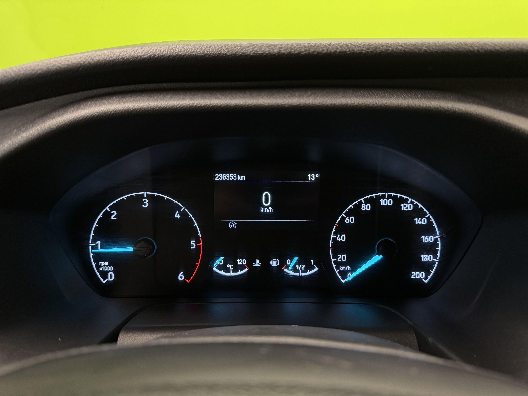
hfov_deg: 71.6
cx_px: 264
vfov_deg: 56.8
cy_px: 198
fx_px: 366
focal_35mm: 24
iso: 800
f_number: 1.78
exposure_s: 1/50
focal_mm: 6.76
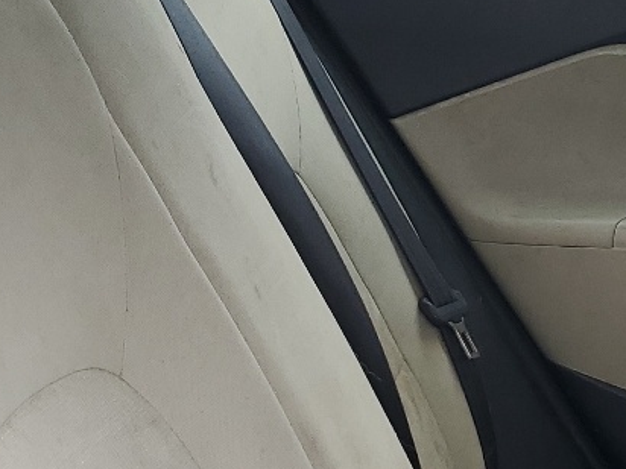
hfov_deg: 18.5
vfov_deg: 14.6
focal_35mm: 101
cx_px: 731
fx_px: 1826
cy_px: 332
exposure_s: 1/133
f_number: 1.5
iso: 50
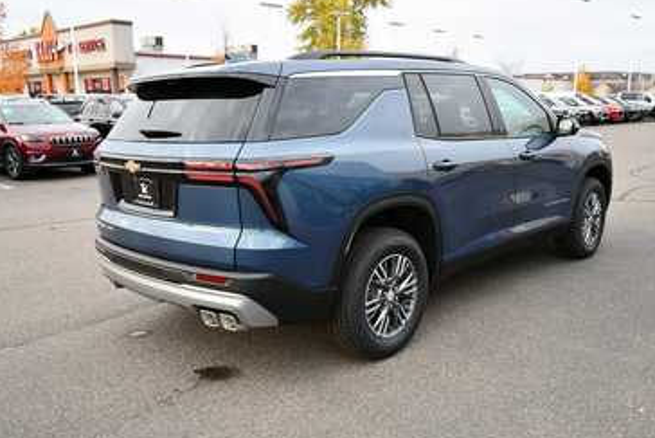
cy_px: 228
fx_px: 601
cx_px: 326
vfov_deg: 40.0
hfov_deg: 57.2
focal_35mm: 33
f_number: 5.6
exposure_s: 1/200
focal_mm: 20
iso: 800
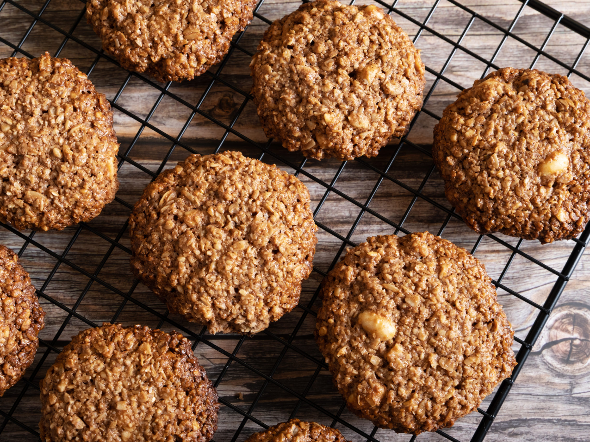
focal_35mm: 50
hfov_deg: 38.2
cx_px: 269
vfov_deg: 29.1
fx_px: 852
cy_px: 221
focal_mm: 30.8
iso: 160
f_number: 5.6
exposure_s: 1/160
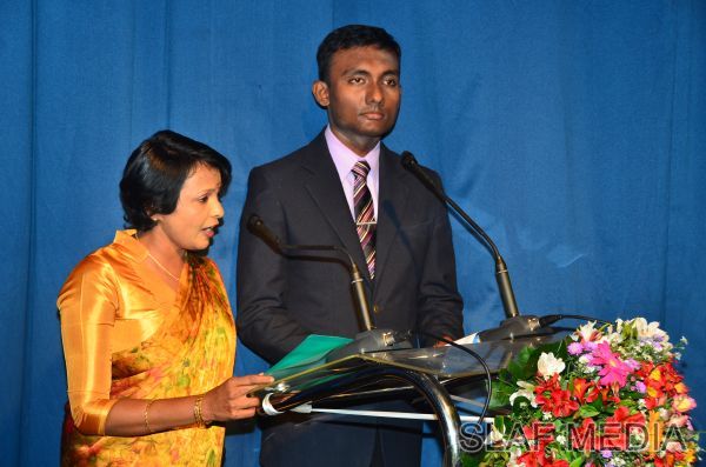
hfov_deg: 24.7
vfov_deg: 16.5
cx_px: 353
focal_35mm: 82
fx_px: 1614
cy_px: 234
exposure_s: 1/50
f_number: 6.3
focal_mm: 55
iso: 400
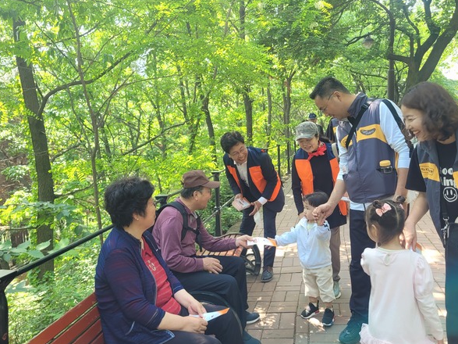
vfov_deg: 45.4
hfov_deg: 58.4
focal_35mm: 31
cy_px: 183
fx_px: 410
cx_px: 229
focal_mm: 5.4
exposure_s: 1/100
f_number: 1.8
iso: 40
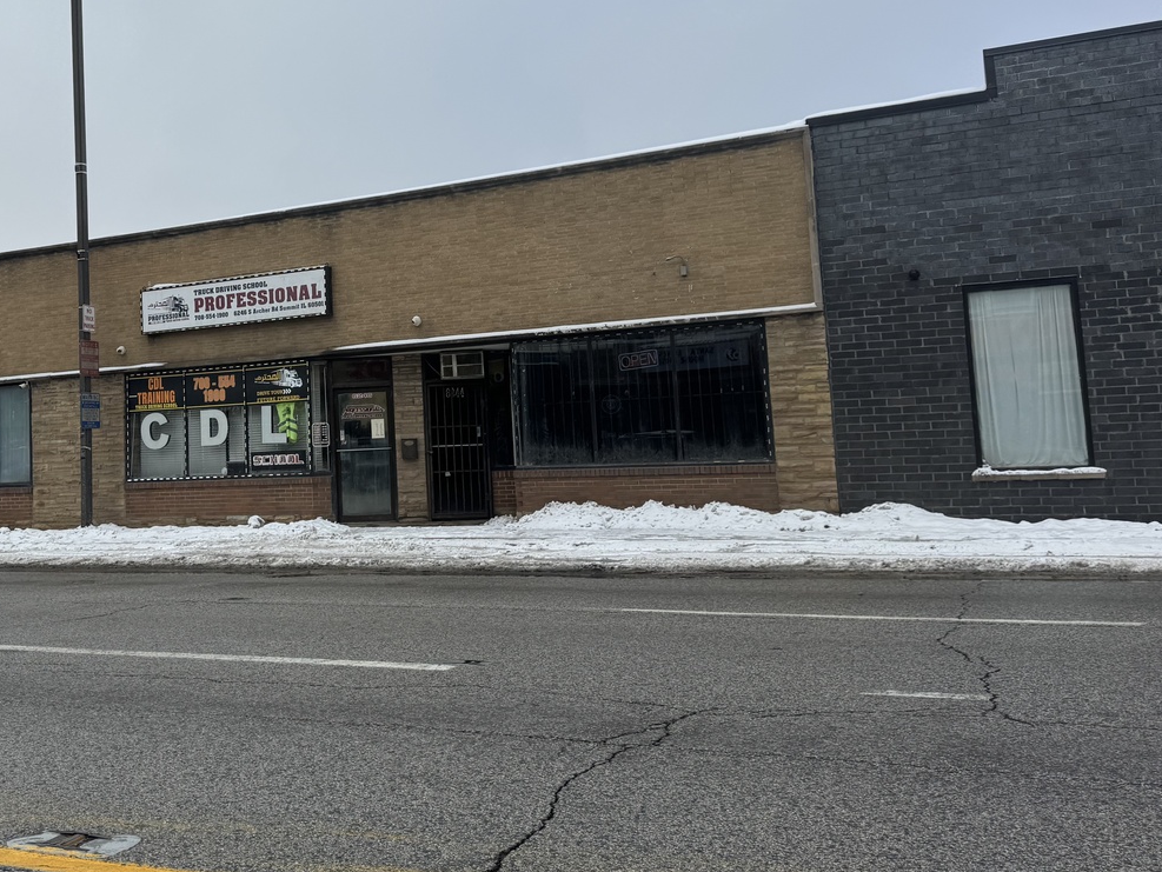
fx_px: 1175
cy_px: 341
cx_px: 368
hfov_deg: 51.4
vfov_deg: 40.5
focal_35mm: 35
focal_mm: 6.76
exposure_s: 1/4608
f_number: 1.78
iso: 80
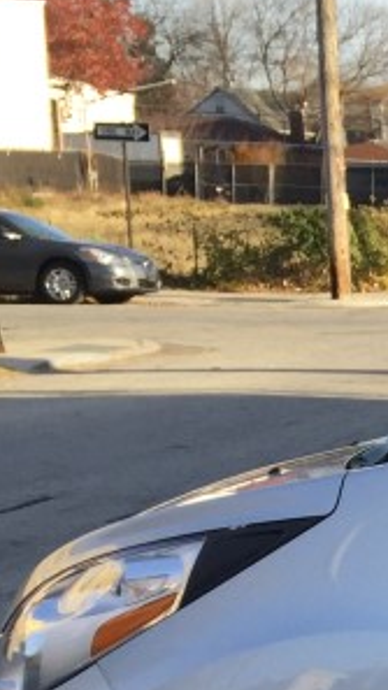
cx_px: 964
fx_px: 1994
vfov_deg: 19.1
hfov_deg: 9.7
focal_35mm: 109
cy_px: 676
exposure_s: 1/648
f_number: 2.2
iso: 32
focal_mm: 4.15
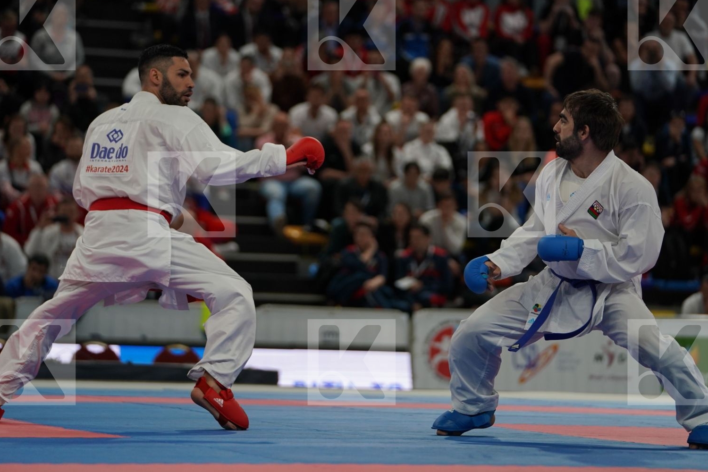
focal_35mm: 168
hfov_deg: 12.2
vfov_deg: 8.2
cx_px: 352
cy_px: 194
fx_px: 3304
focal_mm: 140
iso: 1000
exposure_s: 1/1000
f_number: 2.8
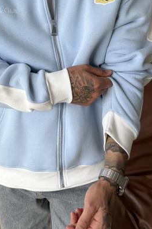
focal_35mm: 52
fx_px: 329
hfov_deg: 25.9
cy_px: 98
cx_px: 52
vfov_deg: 38.1
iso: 80
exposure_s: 1/428
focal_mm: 6.76
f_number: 1.78
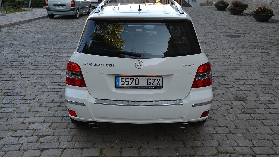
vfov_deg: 30.0
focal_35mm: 40
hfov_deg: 51.0
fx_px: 292
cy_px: 66
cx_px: 140
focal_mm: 25
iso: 200
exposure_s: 1/125
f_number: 5.6
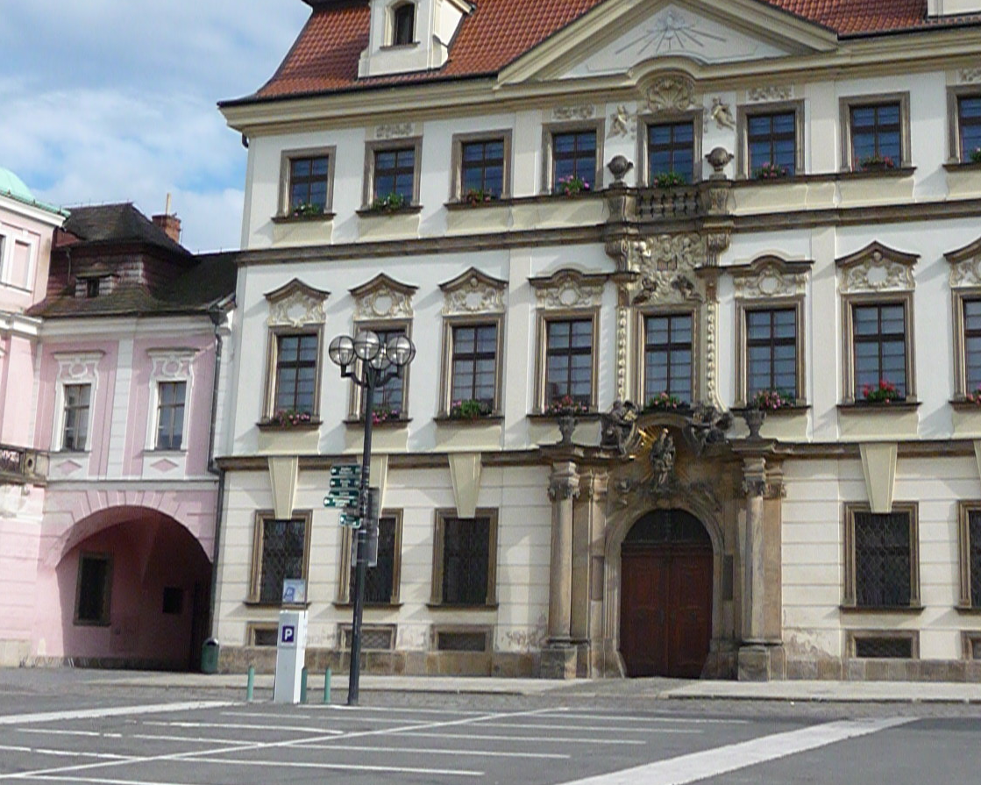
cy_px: 269
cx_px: 615
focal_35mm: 60
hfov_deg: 31.3
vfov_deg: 25.3
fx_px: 1742
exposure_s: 1/640
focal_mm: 7.1
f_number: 10
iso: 500
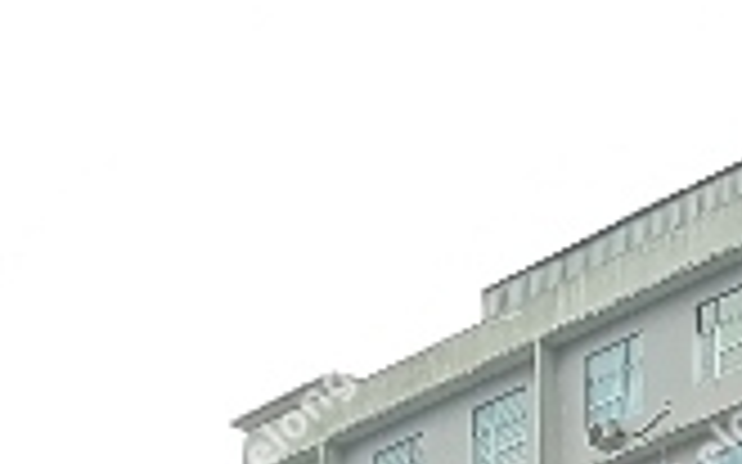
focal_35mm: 148
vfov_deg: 7.9
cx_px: 76
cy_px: 1259
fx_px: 2992
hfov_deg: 14.0
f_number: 1.89
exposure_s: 1/351
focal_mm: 5.89
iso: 50
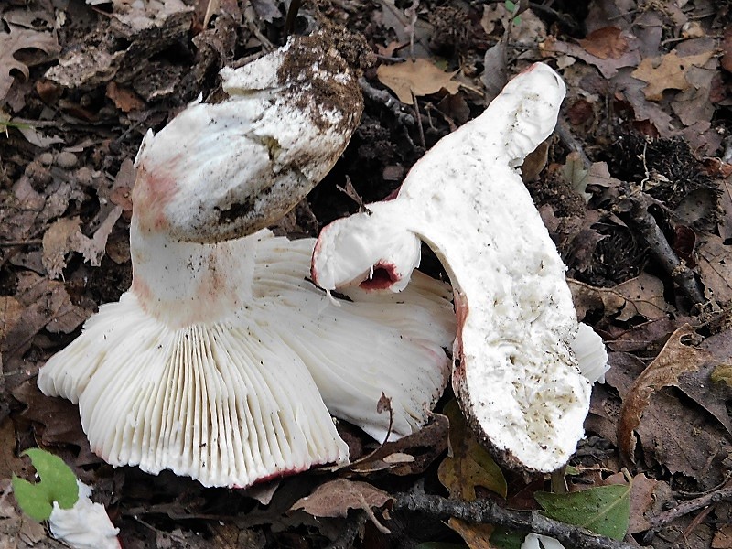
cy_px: 274
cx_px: 366
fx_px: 952
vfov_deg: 32.2
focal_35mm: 45
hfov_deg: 42.1
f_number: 3.7
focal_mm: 8
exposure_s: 1/10
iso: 400
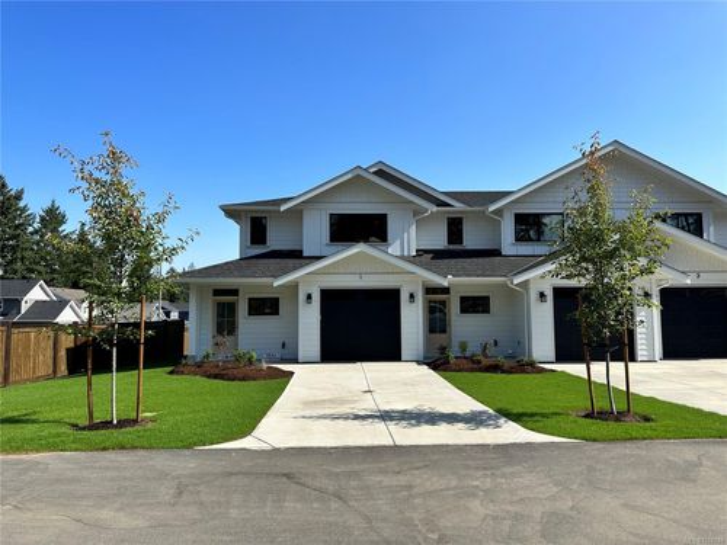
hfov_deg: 71.6
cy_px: 272
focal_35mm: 24
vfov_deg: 56.8
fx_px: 504
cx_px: 364
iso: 80
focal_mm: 6.86
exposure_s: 1/4184
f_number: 1.78
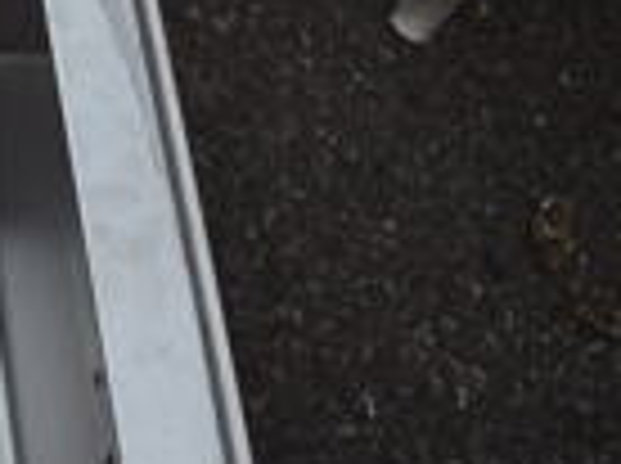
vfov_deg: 12.6
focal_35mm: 115
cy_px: 545
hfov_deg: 14.5
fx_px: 2059
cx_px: -590
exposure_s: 1/50
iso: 100
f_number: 3.5
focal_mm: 18
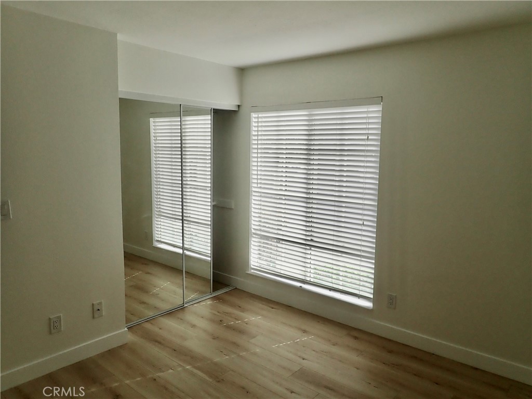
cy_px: 200
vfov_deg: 54.9
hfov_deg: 69.4
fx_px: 384
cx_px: 266
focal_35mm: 25
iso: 100
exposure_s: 1/250
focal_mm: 4.5
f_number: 2.8
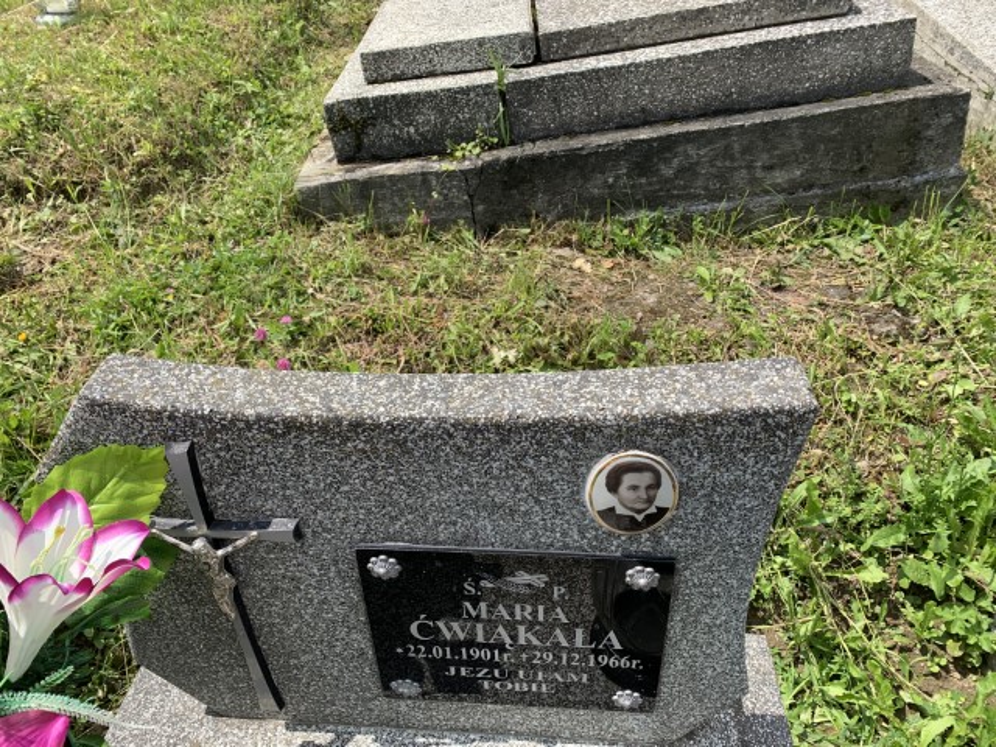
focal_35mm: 26
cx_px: 498
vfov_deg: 53.1
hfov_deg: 67.3
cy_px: 374
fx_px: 748
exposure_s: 1/1427
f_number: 1.8
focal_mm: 4.25
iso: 25
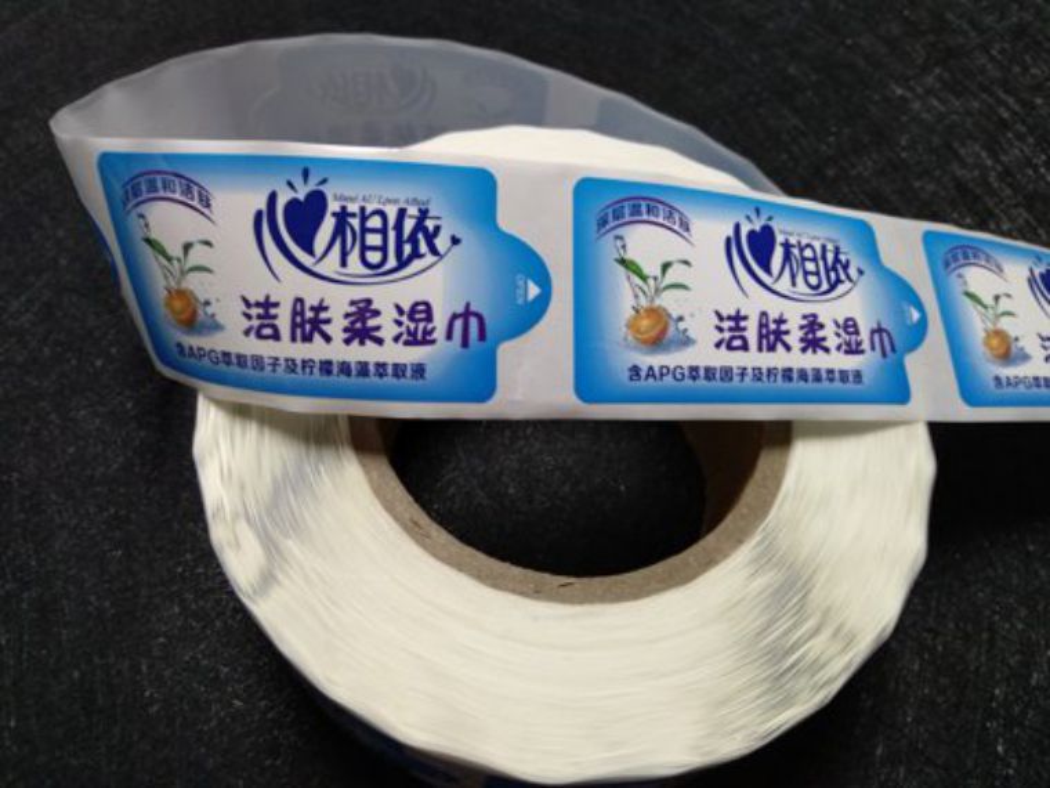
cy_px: 394
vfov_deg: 53.1
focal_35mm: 26
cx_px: 525
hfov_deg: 67.3
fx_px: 789
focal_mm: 3.83
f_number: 2.2
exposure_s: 1/25
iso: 400
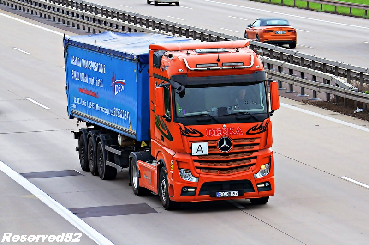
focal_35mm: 248
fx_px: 2532
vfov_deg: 5.5
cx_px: 184
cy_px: 122
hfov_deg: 8.3
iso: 1600
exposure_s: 1/640
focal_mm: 165
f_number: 8
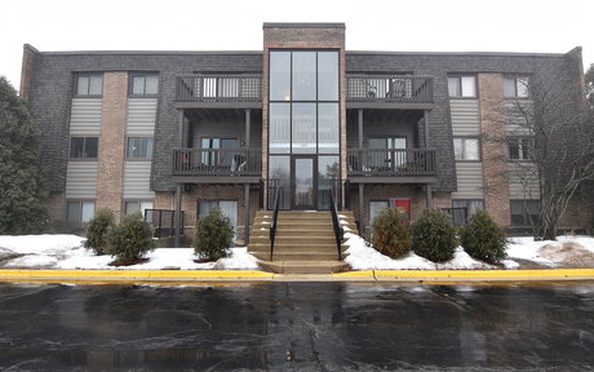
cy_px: 186
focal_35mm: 18
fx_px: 284
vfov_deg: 66.4
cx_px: 303
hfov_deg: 92.6
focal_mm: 11
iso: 400
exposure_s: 1/200
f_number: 7.1
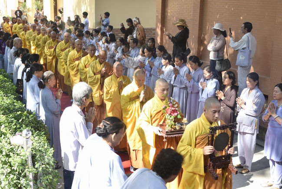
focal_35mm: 48
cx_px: 141
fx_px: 376
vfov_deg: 28.1
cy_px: 94
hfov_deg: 41.1
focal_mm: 48
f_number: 5.6
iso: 100
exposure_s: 1/50
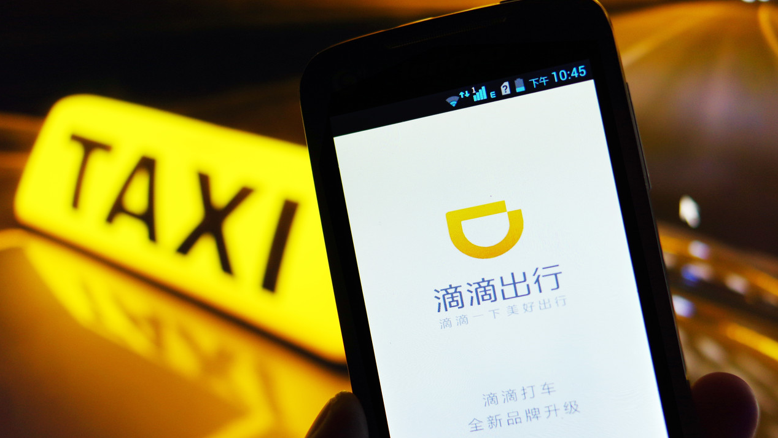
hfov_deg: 37.8
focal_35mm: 55
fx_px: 1135
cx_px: 387
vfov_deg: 21.8
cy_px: 247
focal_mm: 35
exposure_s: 1/125
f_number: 2.4
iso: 400
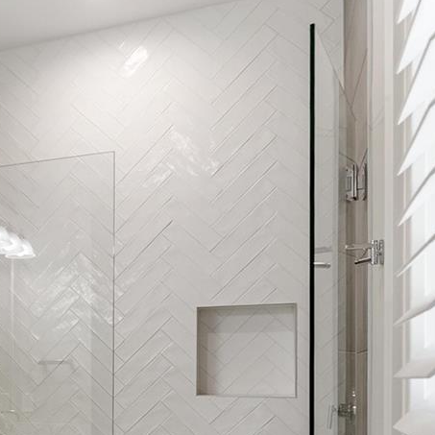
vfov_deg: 33.6
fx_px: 682
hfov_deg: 30.5
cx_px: -76
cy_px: 384
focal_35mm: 48
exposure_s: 1/160
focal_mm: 16
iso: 200
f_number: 2.8
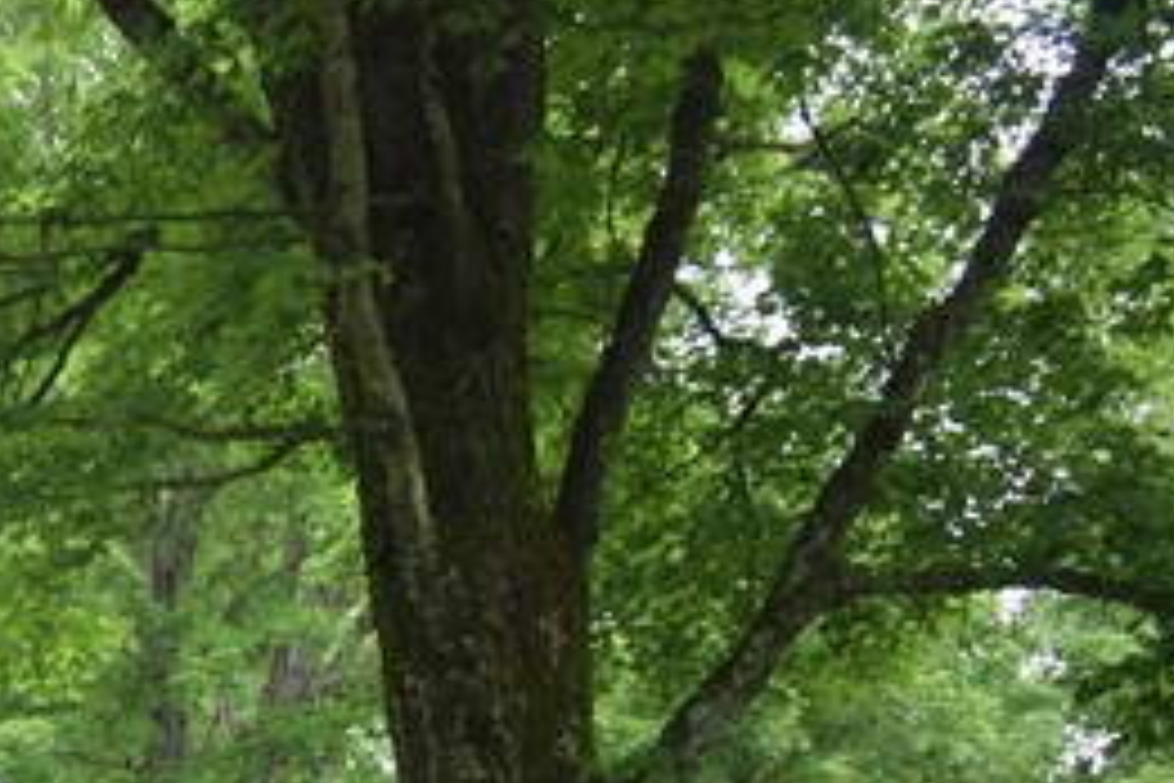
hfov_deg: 14.5
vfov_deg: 10.4
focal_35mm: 125
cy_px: 1377
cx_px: -886
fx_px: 4076
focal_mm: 20
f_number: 4
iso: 400
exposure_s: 1/60
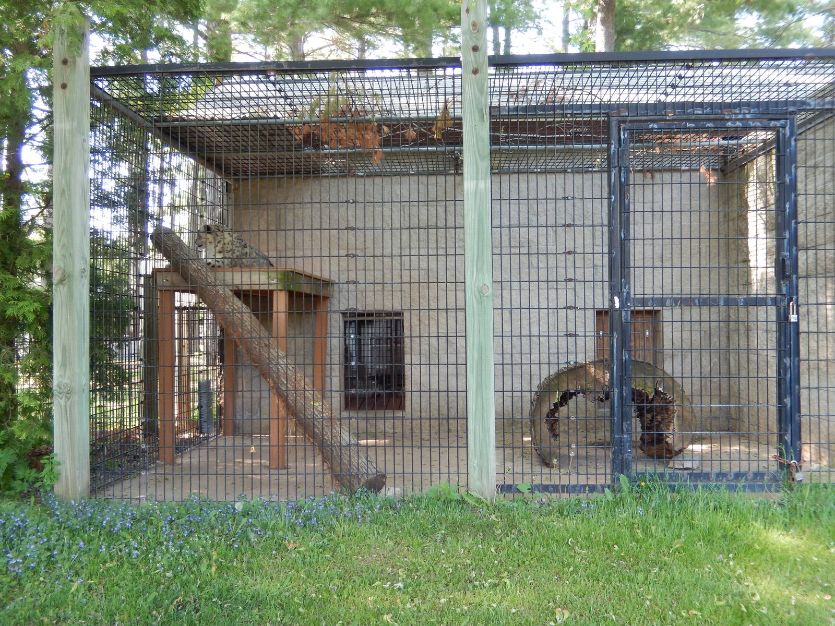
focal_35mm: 32
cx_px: 418
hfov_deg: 56.8
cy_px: 313
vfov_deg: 44.2
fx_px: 772
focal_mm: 5.7
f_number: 3.8
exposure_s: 1/30
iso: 125
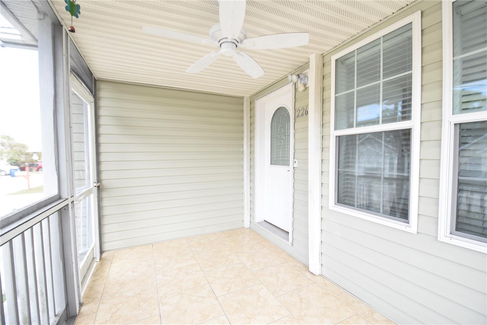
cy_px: 162
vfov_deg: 77.3
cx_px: 244
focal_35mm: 15
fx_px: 203
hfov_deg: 100.4
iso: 400
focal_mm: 10
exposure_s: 1/160
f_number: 6.3
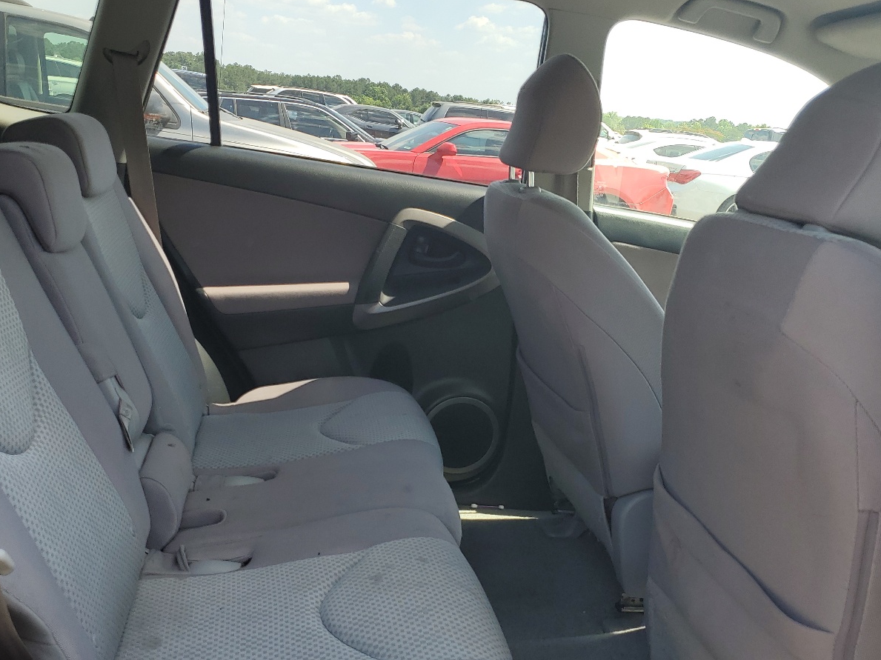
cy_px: 429
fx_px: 891
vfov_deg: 40.3
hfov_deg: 52.6
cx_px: 396
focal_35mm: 35
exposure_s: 1/476
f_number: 1.5
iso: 50
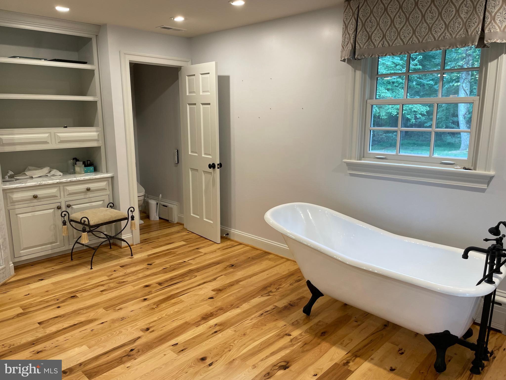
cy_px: 190
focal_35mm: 26
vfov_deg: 53.1
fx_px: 380
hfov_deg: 67.3
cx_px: 253
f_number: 1.6
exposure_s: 1/60
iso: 80
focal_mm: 4.2
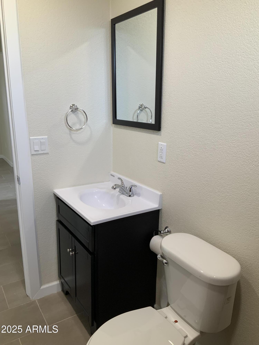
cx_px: 130
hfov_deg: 48.2
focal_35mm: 29
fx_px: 289
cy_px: 172
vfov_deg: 61.7
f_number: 1.8
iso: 40
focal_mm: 3
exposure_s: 1/60
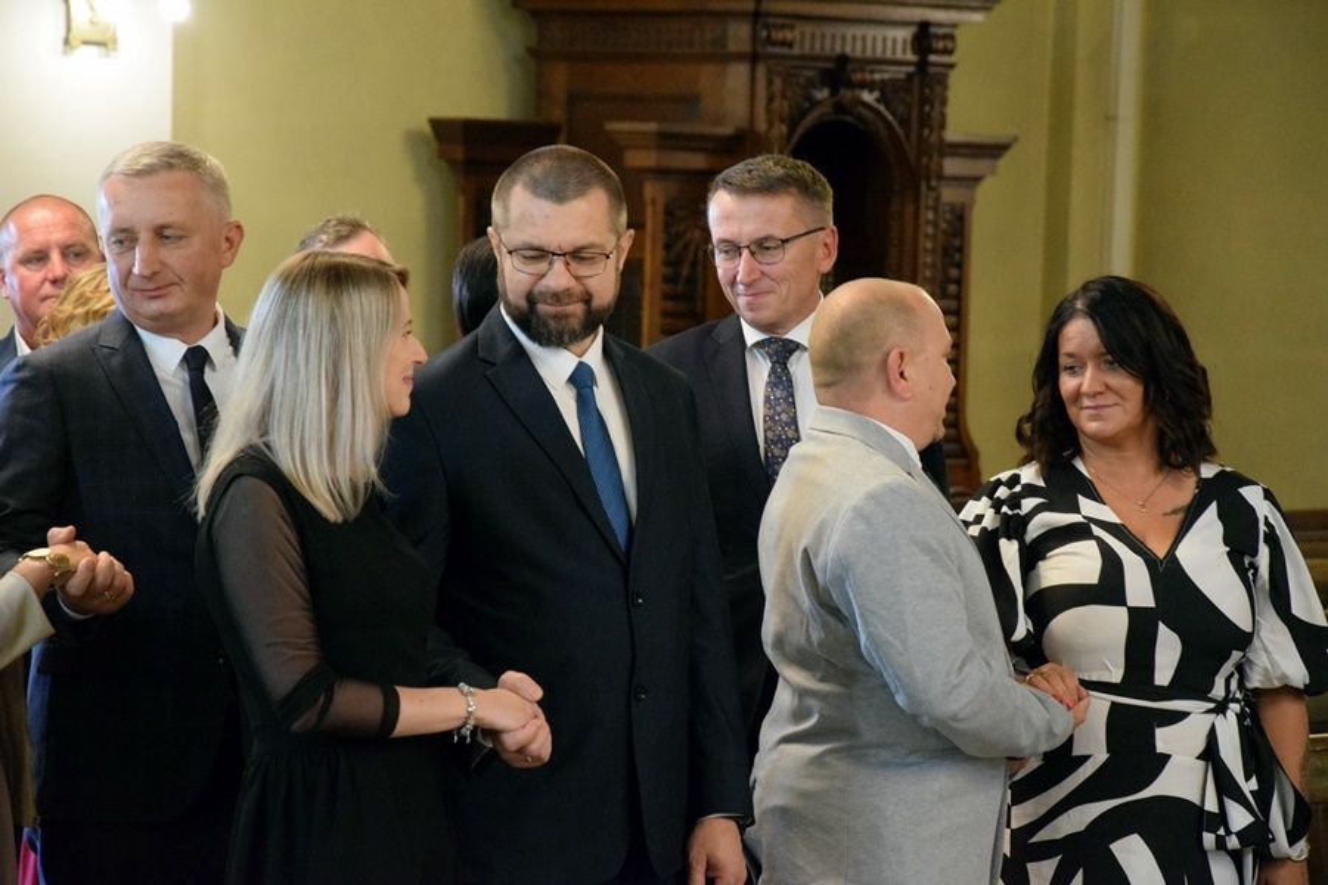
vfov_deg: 8.7
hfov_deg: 13.0
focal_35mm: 158
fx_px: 5810
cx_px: 664
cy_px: 442
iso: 6400
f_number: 5.6
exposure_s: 1/100
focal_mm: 105
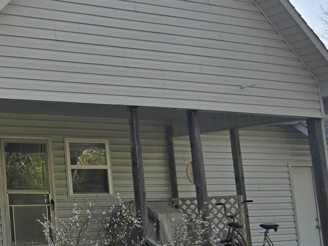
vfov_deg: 20.7
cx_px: -130
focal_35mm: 71
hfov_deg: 23.3
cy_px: 122
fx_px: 673
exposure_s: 1/814
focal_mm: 6.3
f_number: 1.7
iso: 12
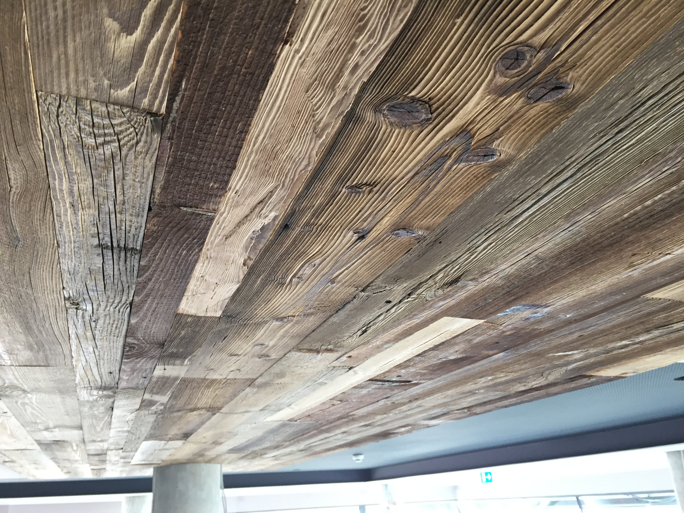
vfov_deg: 48.2
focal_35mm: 29
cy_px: 256
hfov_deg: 61.7
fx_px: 573
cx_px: 342
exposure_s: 1/33
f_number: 2.2
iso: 64
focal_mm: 4.15
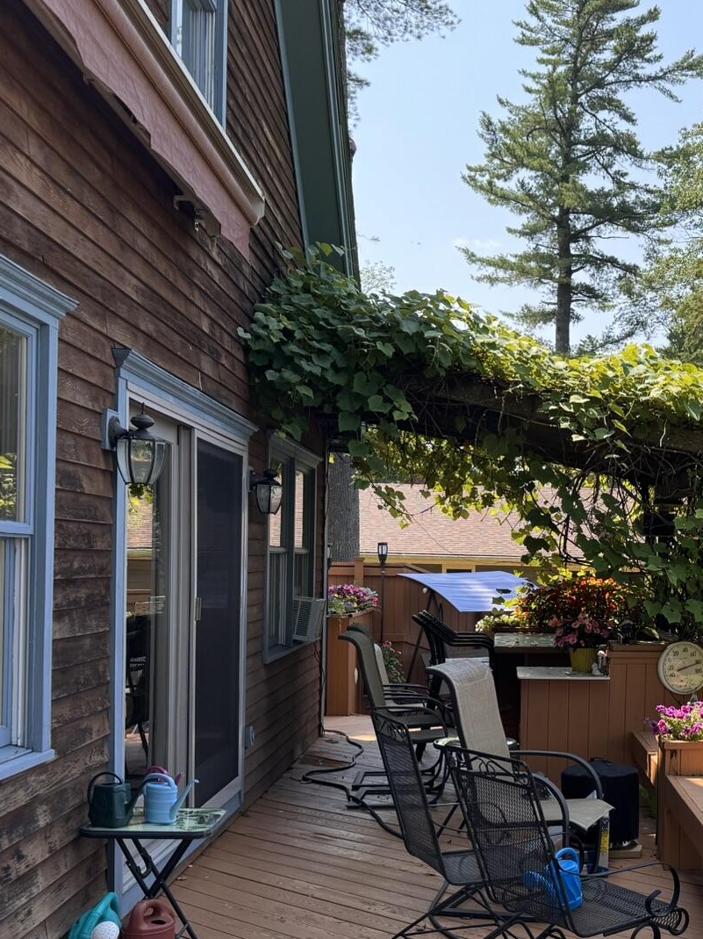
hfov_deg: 29.5
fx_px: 1246
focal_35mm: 46
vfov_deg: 41.0
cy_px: 580
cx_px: 699
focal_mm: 6.76
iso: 80
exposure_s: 1/1721
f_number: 1.78
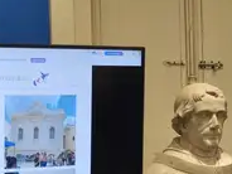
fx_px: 1153
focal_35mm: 172
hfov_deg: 11.5
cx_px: 137
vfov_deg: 8.6
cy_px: 177
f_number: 1.9
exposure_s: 1/120
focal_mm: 7.1
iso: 800
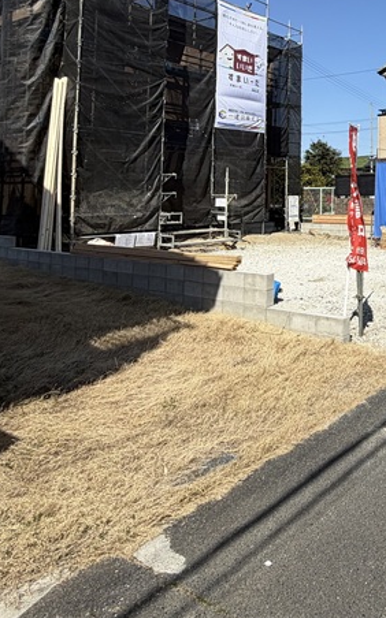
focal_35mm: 30
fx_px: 506
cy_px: 163
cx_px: 446
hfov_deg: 34.7
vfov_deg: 59.9
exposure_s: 1/985
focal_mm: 2.22
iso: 20
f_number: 2.2
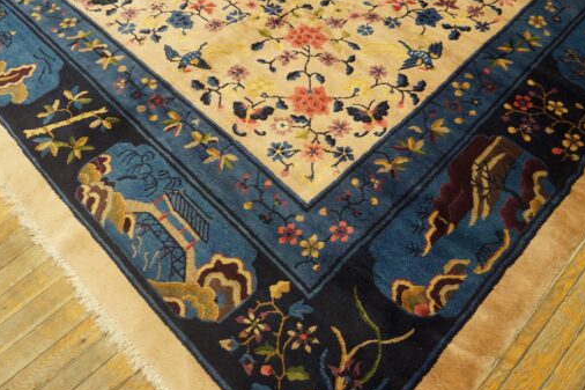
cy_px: 173
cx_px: 269
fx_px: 520
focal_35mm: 32
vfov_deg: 41.0
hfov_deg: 58.7
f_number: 4
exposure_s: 1/60
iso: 1250
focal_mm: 18
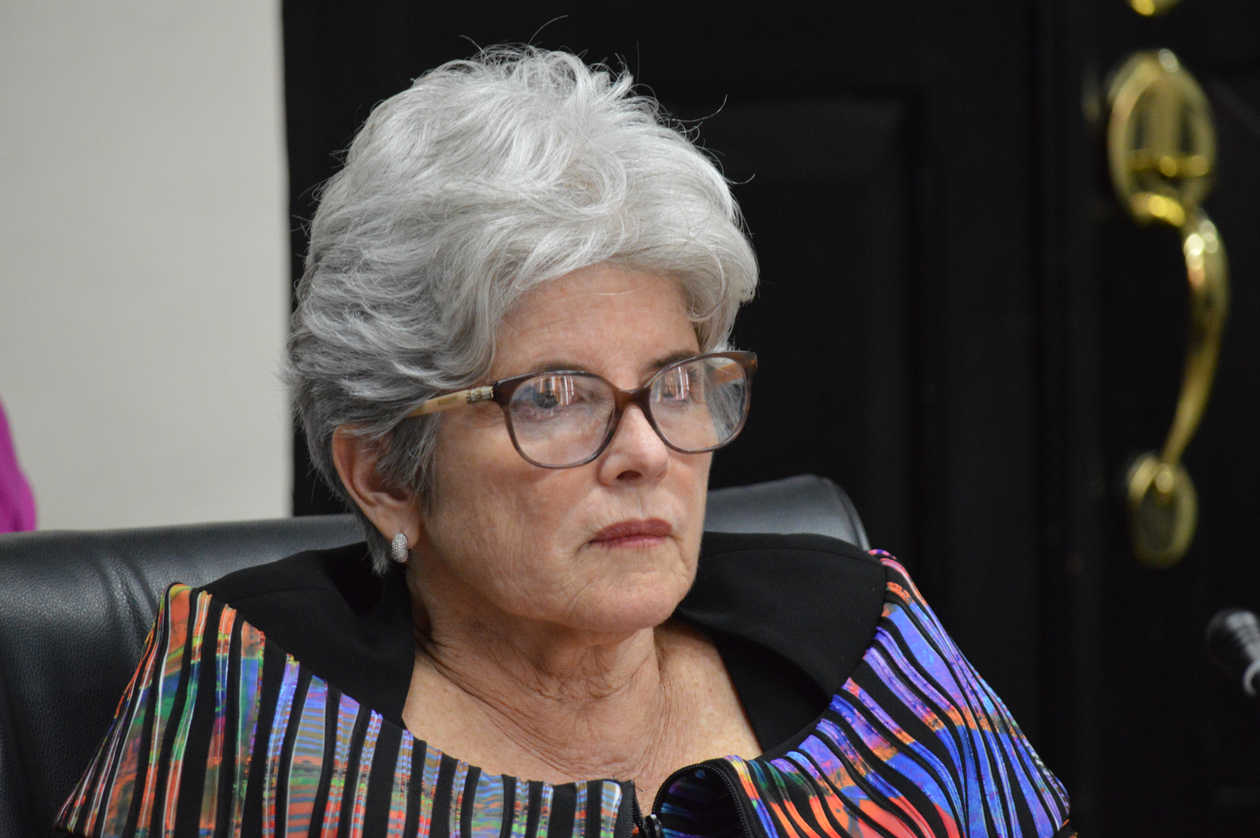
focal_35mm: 315
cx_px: 630
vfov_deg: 4.4
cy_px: 419
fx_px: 11015
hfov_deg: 6.5
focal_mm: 210
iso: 3200
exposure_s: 1/125
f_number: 5.3
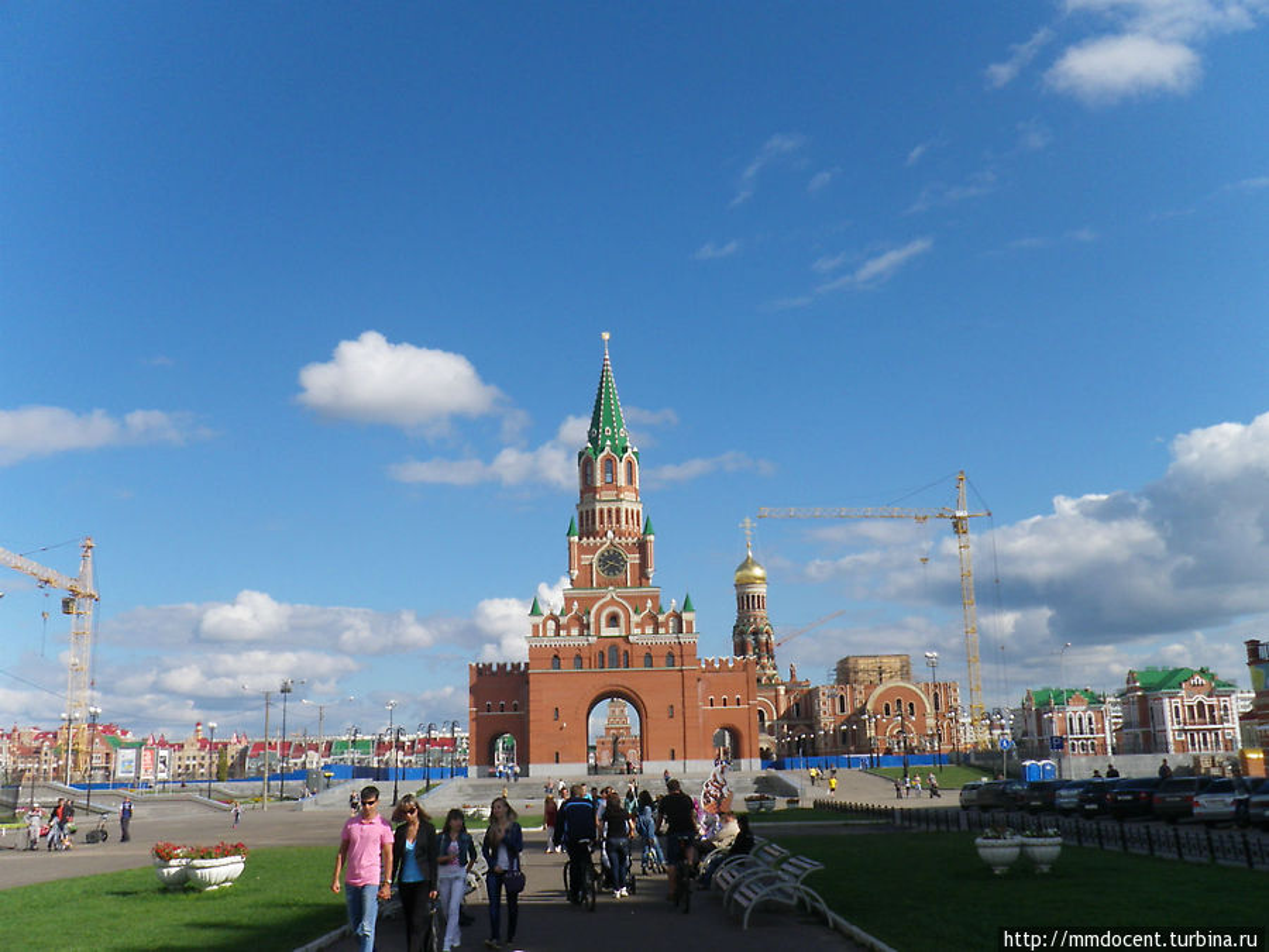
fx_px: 1283
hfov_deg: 52.6
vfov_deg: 40.7
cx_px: 634
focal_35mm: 35
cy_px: 476
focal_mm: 6.2
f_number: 6.3
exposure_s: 1/320
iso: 64
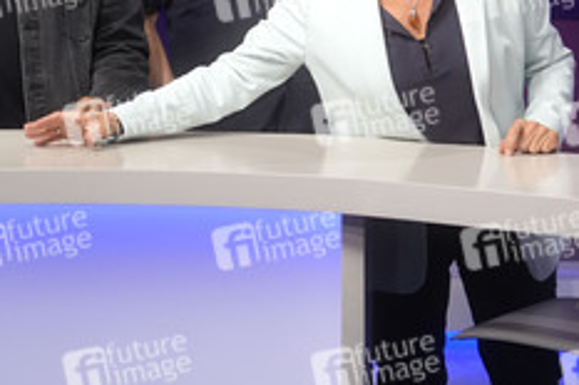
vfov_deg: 15.5
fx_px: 1398
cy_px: 55
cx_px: 61
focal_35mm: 87
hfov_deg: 22.8
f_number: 2.2
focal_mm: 30
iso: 640
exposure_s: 1/200
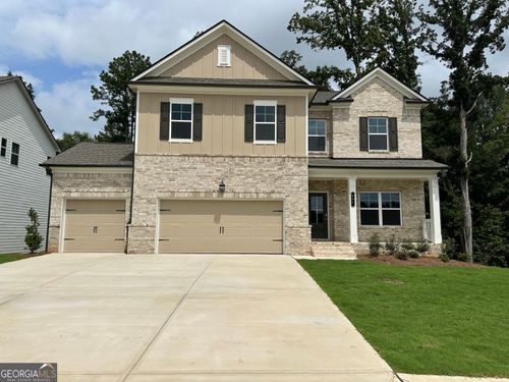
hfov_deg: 71.6
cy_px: 191
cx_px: 254
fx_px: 353
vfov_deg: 56.8
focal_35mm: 24
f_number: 1.78
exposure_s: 1/13699
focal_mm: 6.86
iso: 80
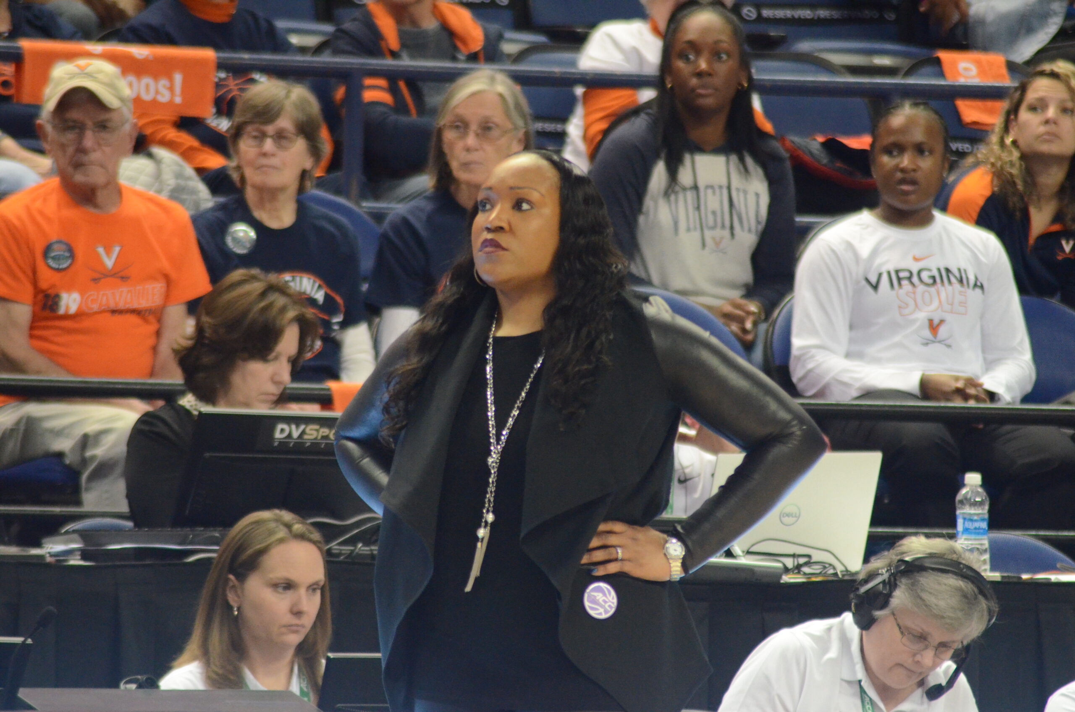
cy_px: 356
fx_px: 13411
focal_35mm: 450
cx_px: 538
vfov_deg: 3.0
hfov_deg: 4.6
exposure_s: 1/400
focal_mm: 300
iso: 4000
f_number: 5.6
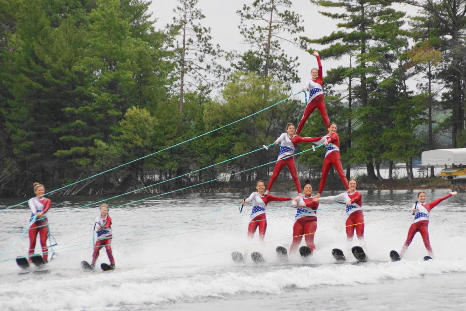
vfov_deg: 5.7
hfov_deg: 8.6
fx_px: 3106
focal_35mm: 240
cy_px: 156
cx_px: 233
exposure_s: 1/250
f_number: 6.3
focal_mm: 160
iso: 1000
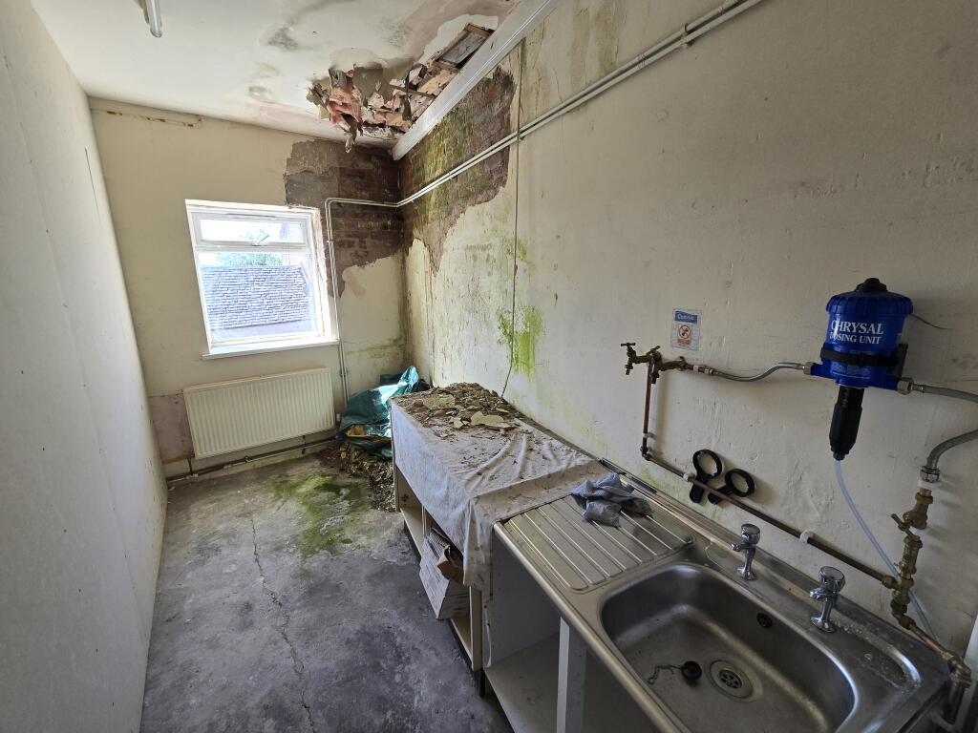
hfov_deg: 106.2
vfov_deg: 89.9
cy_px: 366
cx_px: 489
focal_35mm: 13
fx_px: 367
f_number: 2.2
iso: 64
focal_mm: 2.2
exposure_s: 1/100
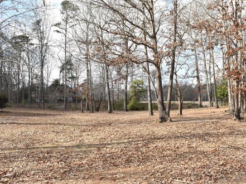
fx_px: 256
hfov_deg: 51.4
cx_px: 130
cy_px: 92
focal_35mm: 36
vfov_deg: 39.6
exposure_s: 1/320
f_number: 9
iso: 200
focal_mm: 22
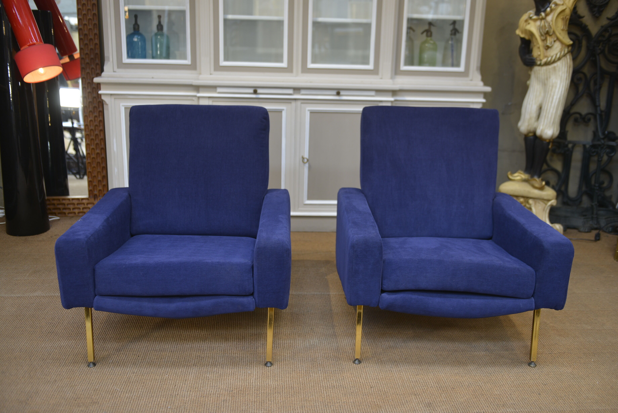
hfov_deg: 53.1
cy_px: 206
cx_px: 309
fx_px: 618
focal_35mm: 36
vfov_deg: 36.9
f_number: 2.8
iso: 320
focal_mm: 36
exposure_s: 1/50
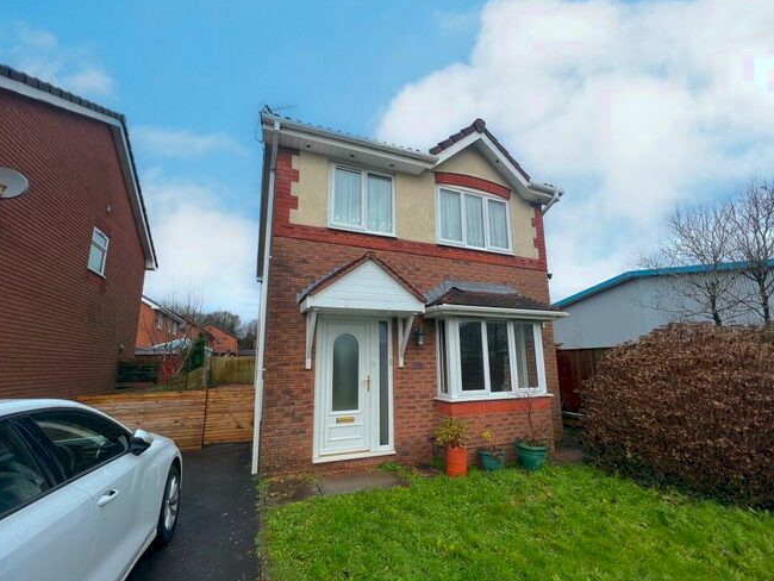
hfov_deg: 102.0
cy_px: 302
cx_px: 389
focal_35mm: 14
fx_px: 313
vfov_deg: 85.7
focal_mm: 1.57
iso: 32
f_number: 1.8
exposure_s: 1/467
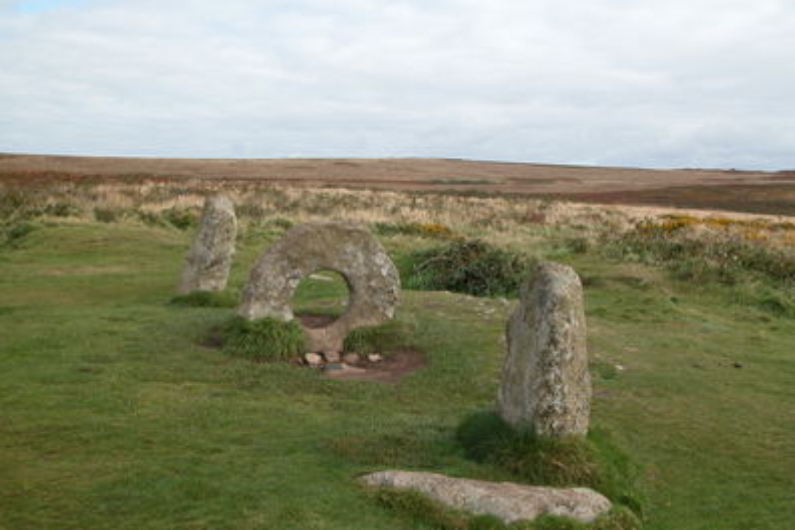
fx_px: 905
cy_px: 299
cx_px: 398
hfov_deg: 47.4
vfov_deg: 32.6
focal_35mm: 41
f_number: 5.7
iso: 100
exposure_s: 1/229
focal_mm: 10
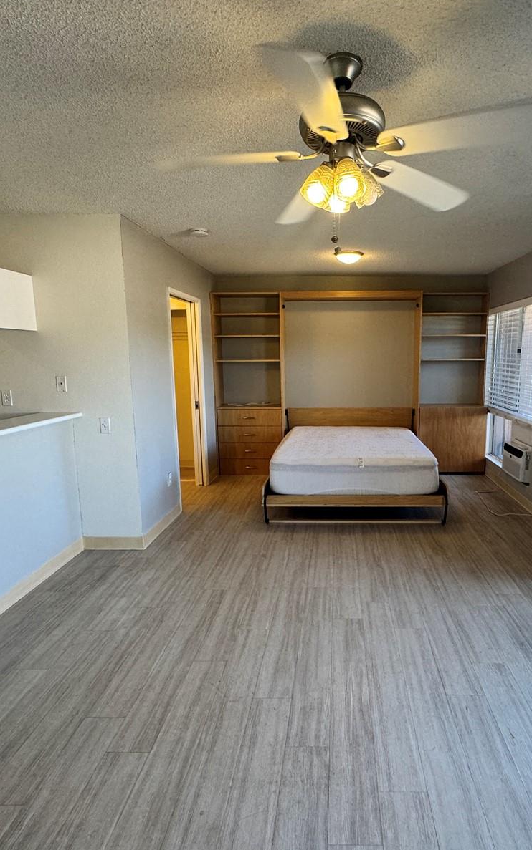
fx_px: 464
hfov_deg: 58.9
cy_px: 425
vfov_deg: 85.1
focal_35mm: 20
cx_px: 331
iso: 160
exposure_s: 1/120
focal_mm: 2.22
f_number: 2.2
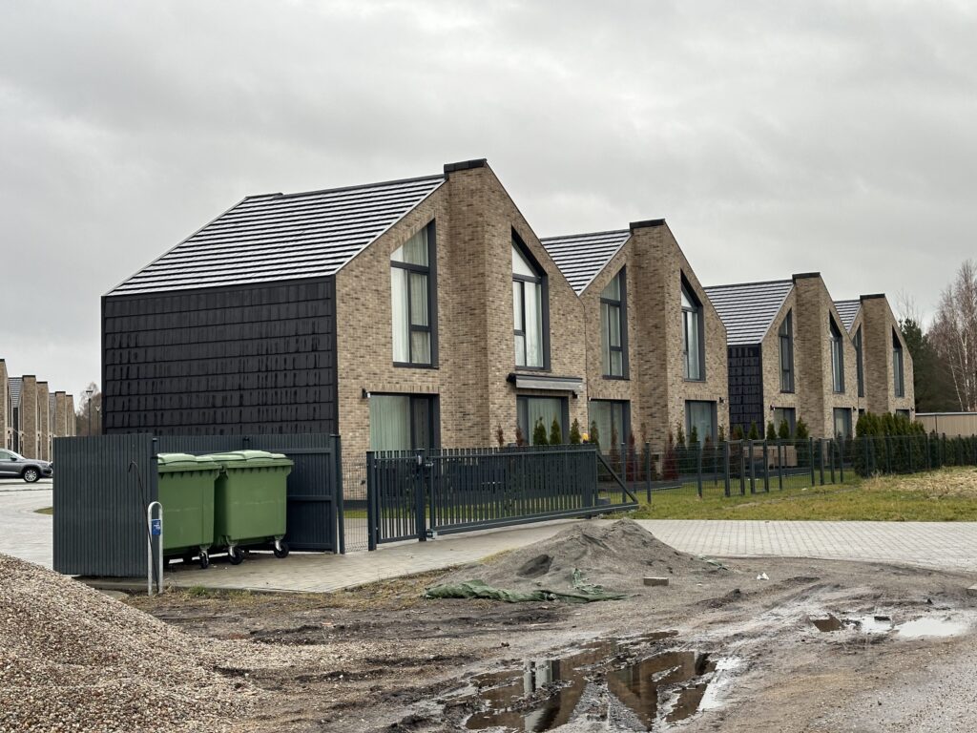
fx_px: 1355
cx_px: 488
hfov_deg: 39.7
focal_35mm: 48
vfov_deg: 30.3
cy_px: 366
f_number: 1.78
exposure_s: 1/201
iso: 50
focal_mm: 6.86
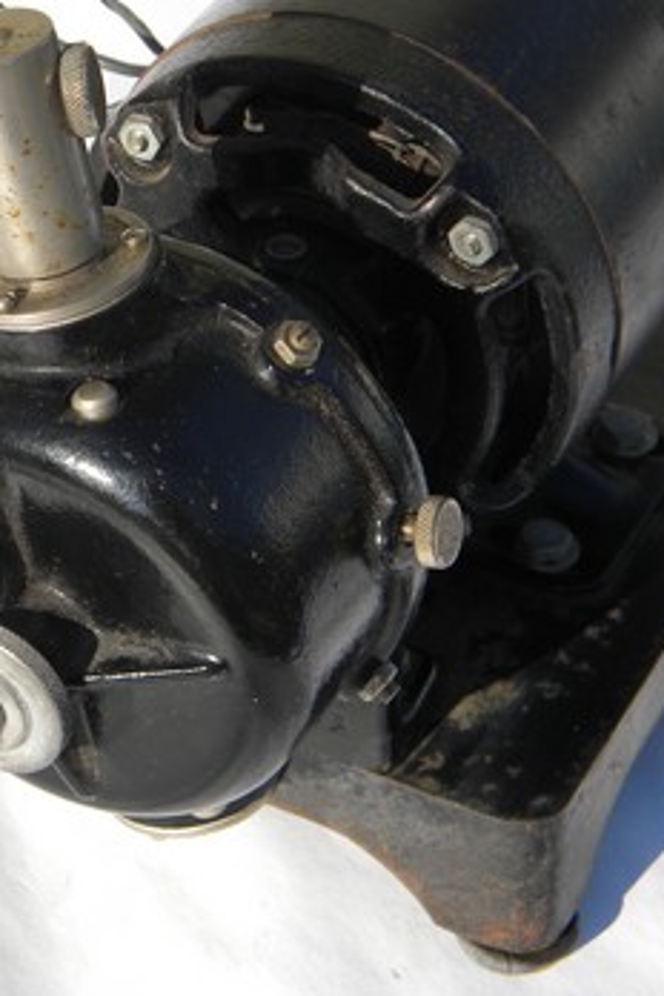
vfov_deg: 20.4
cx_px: 186
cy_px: 468
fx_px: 2766
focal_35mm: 100
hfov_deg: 13.6
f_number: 4.3
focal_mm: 12.2
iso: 80
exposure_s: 1/430
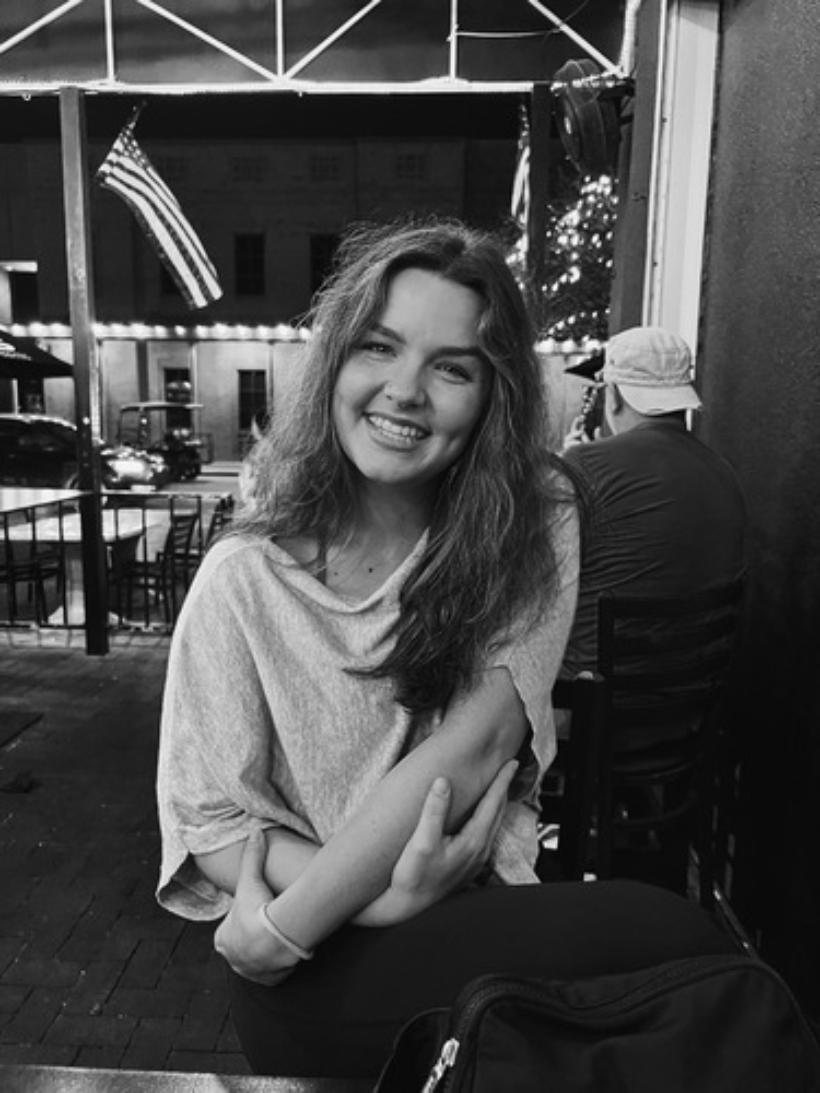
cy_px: 546
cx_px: 410
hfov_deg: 53.1
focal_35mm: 26
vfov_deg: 67.3
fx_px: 821
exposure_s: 1/30
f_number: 1.5
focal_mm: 5.7
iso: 500
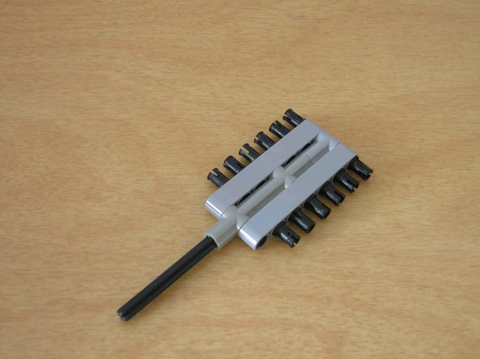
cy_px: 180
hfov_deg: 35.6
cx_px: 240
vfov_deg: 27.0
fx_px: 748
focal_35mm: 54
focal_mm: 9
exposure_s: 2
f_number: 3.4
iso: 200
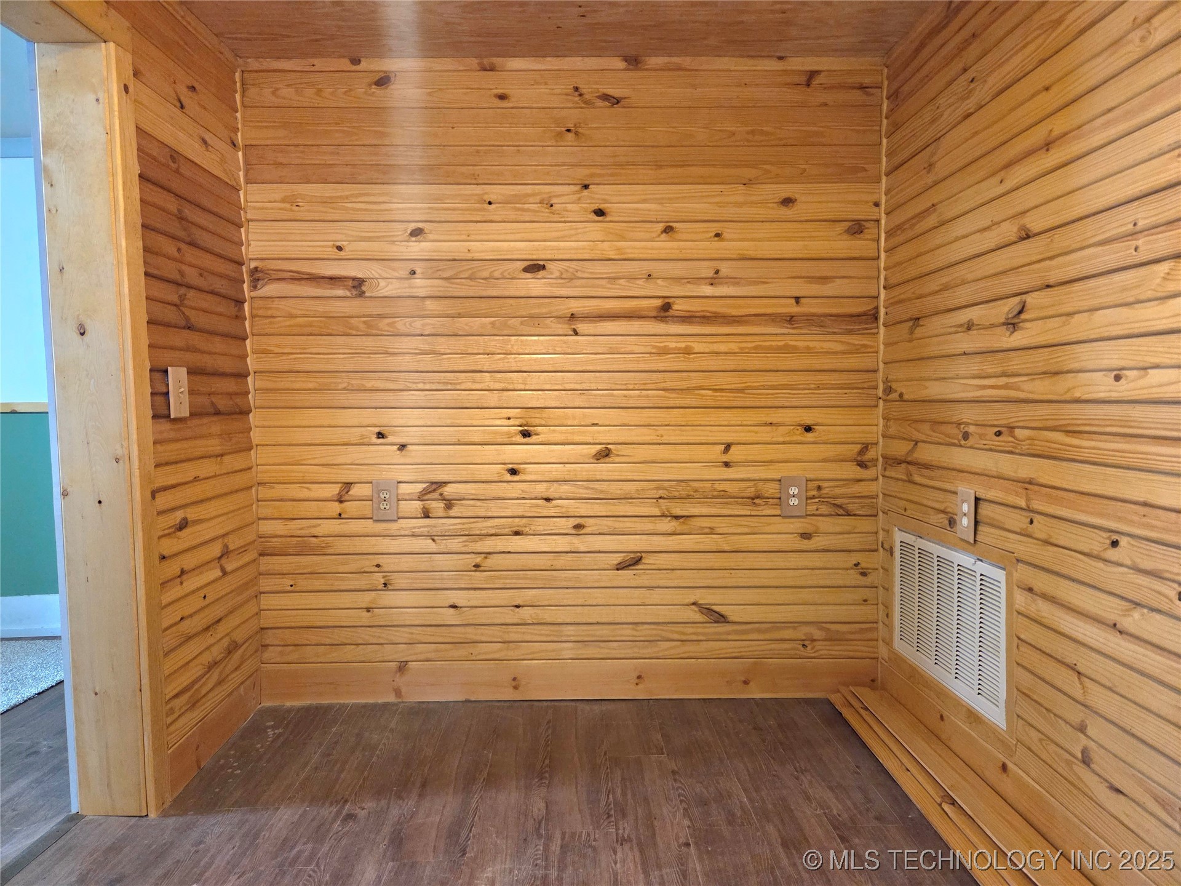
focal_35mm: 23
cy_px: 443
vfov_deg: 58.9
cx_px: 590
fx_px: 785
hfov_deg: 73.9
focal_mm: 5.4
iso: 1600
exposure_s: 1/120
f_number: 1.8
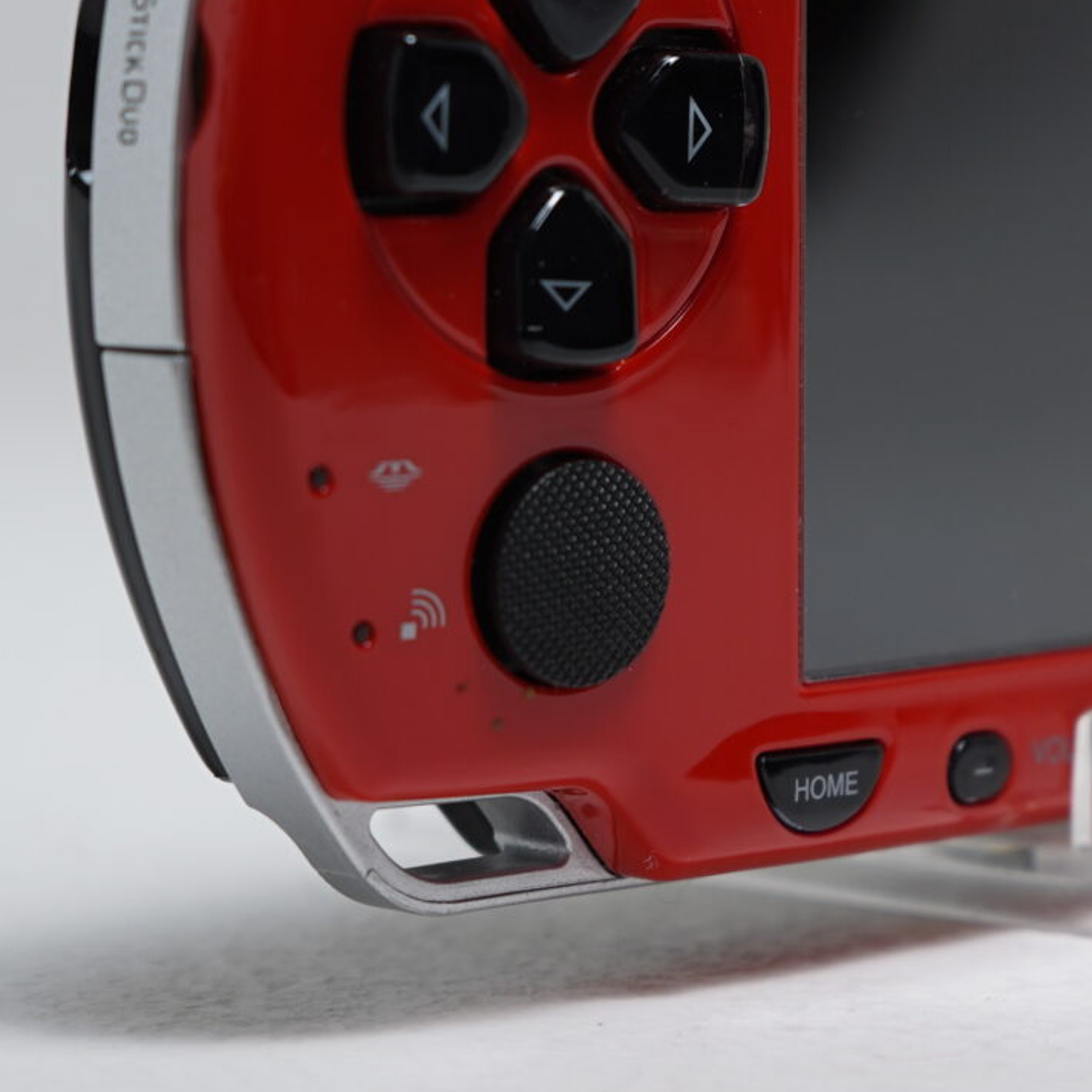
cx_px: 810
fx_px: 4354
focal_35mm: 122
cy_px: 289
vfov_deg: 14.2
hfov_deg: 14.2
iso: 100
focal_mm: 40
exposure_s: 1/10
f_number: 5.6
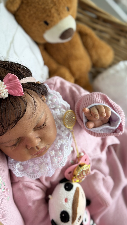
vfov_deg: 39.2
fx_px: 317
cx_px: 47
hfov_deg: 22.6
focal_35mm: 53
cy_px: 112
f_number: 1.78
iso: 100
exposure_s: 1/81
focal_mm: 6.76
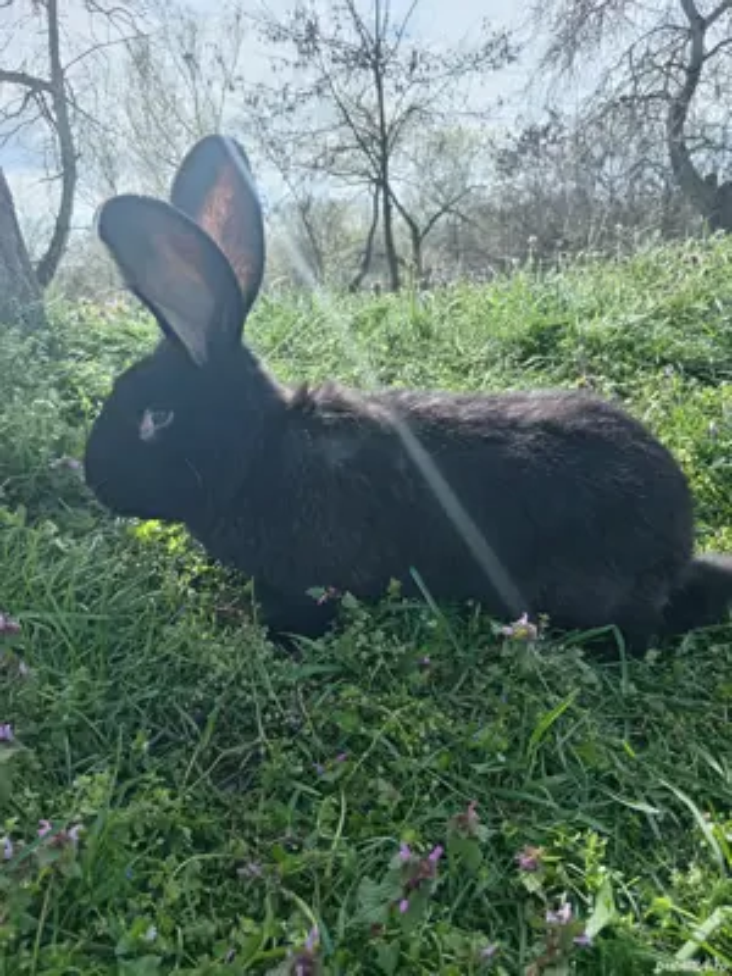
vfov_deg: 65.3
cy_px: 488
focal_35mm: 27
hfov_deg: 51.4
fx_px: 761
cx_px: 366
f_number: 1.9
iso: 103
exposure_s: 1/443
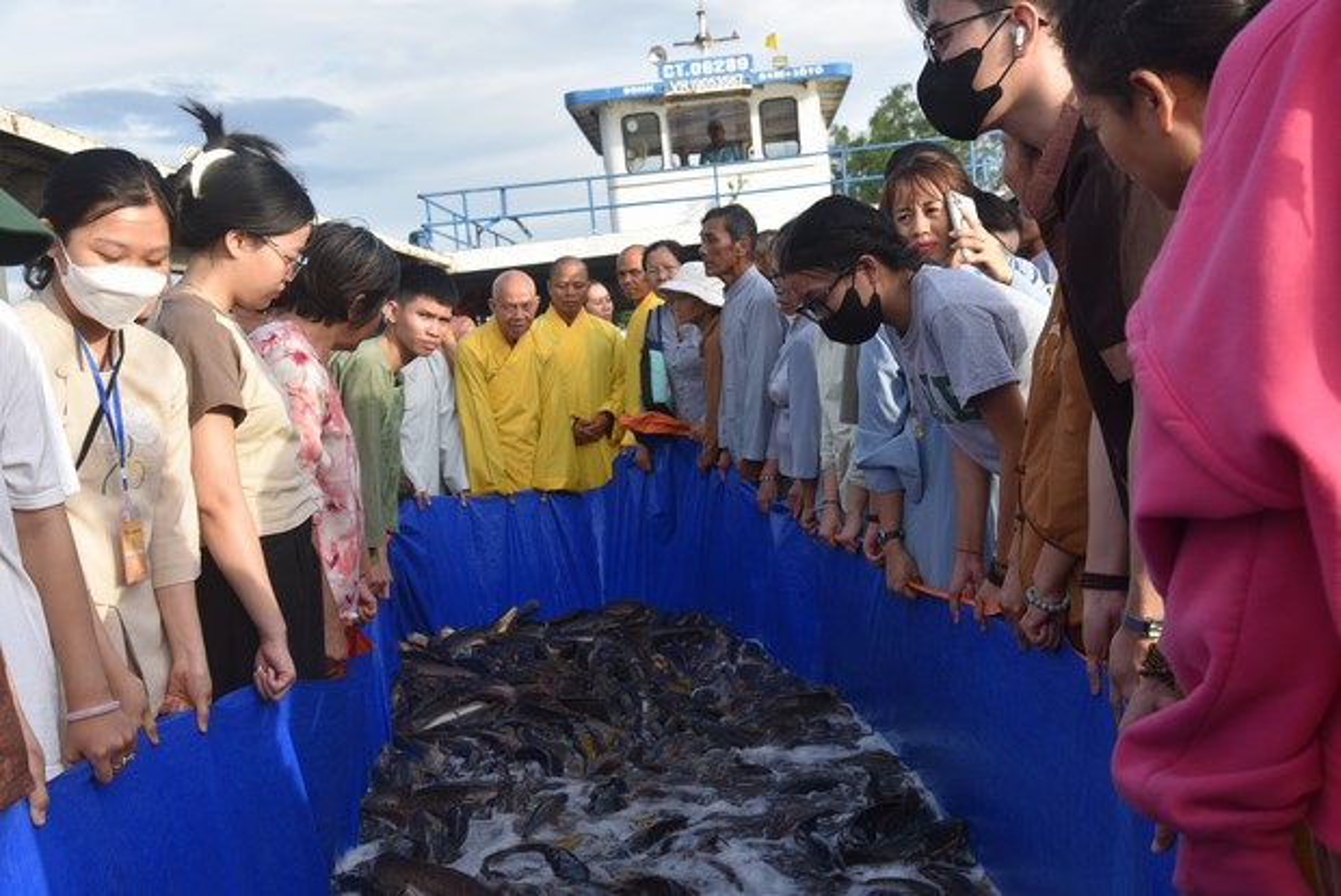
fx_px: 1491
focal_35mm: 40
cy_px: 448
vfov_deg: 33.4
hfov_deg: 48.4
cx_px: 670
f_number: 7.1
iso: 400
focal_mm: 40
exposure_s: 1/200
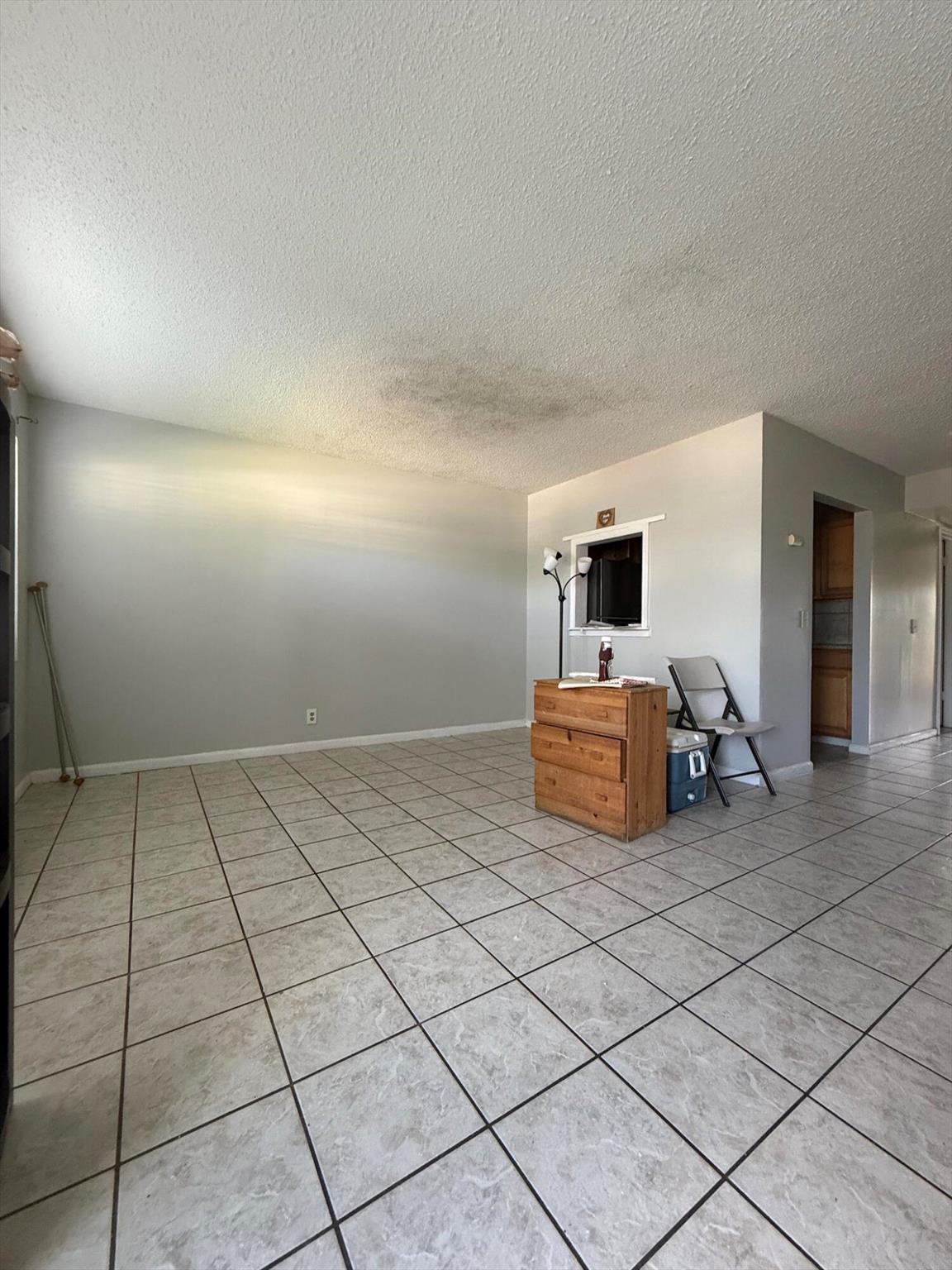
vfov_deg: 102.1
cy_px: 635
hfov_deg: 85.7
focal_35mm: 14
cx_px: 476
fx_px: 513
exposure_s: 1/60
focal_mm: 2.22
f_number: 2.2
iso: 320
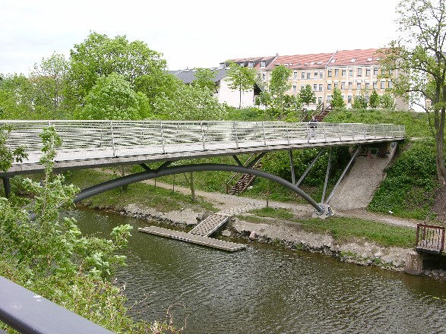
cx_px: 223
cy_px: 167
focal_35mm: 35
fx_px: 451
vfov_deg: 40.7
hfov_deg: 52.6
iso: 50
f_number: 5.6
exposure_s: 1/65.7
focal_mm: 8.9
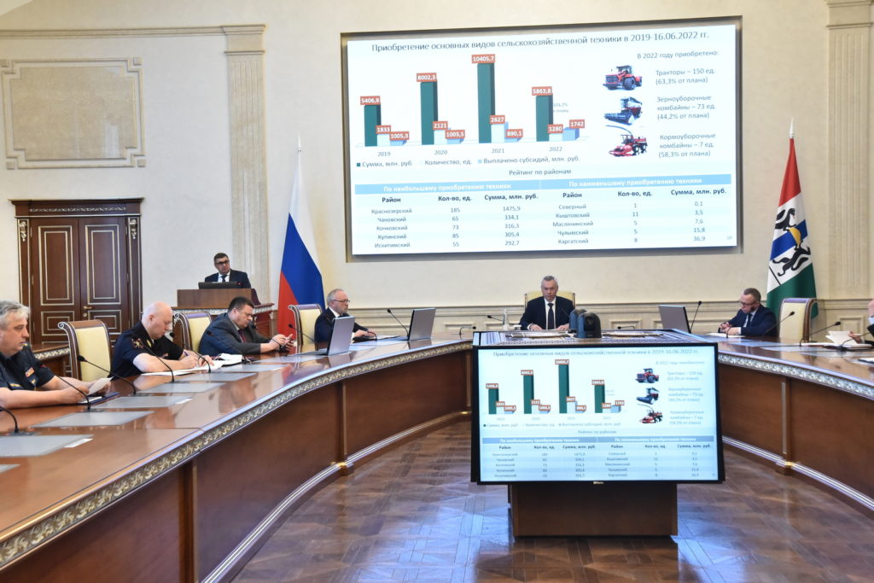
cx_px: 437
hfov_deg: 43.6
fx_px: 1093
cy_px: 292
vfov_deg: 29.9
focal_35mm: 45
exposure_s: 1/160
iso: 8000
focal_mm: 45
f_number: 10
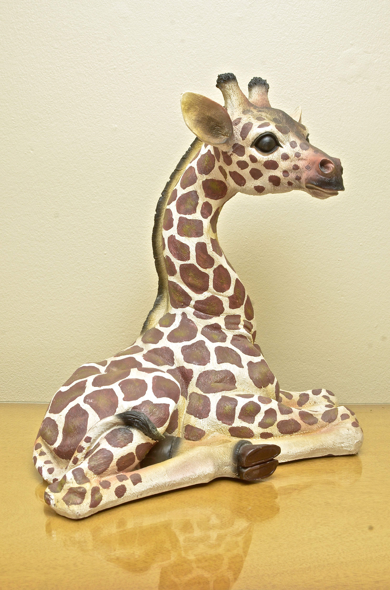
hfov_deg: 28.8
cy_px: 295
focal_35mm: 46
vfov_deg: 42.4
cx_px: 195
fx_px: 759
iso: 800
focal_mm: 31
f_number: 14
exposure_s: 1/125
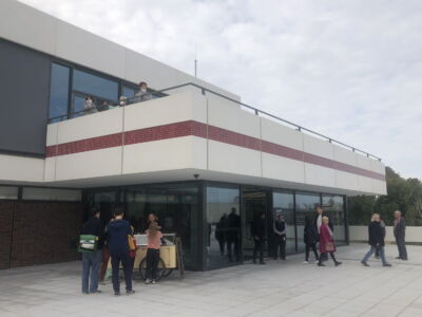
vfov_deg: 49.7
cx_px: 211
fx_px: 341
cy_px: 158
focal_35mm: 28
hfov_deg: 63.4
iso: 20
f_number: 1.8
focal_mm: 3.99
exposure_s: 1/1946
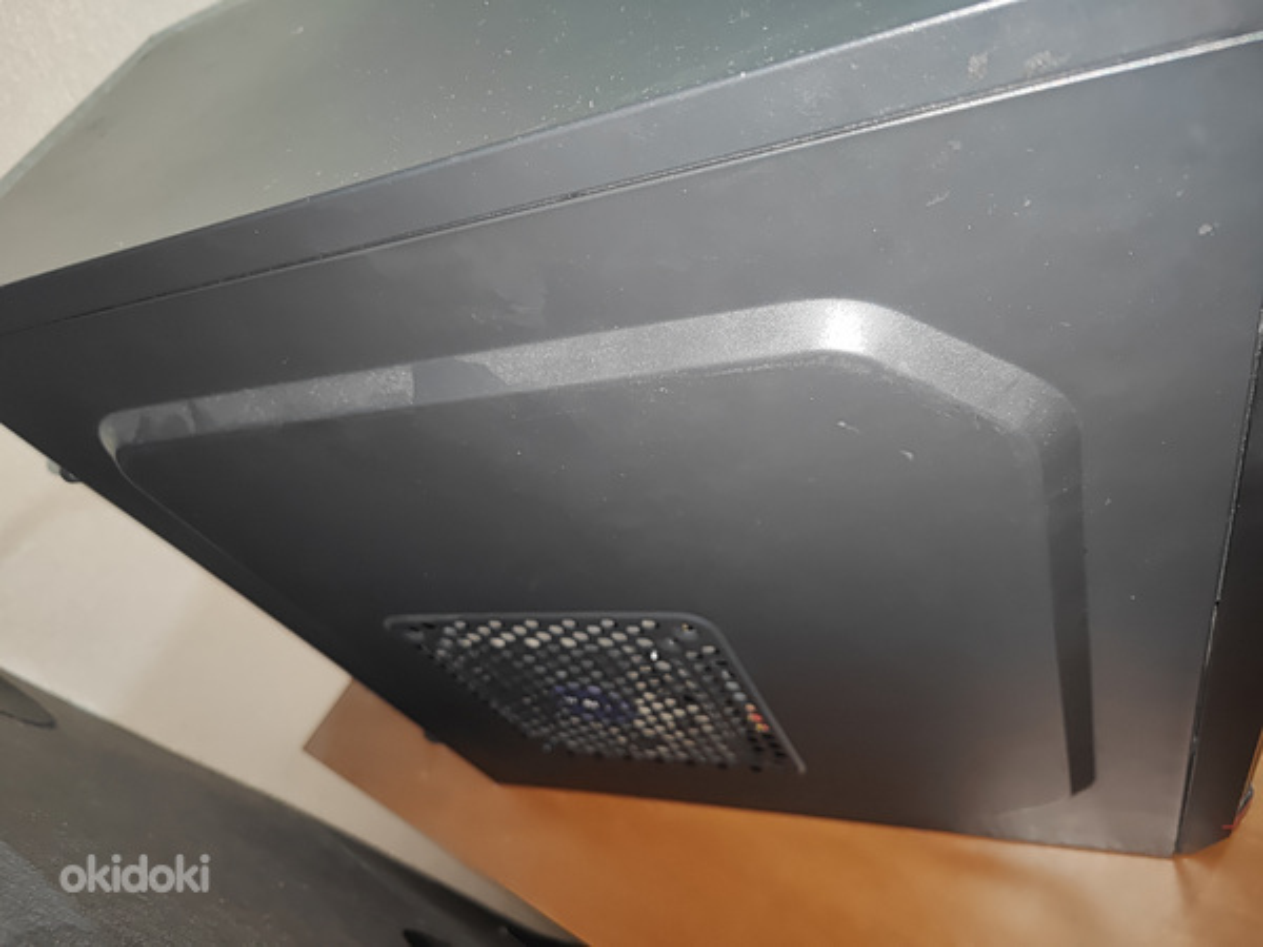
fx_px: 839
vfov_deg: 58.9
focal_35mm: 23
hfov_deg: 73.9
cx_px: 632
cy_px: 474
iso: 695
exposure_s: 1/33.3
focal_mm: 5.4
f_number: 1.8
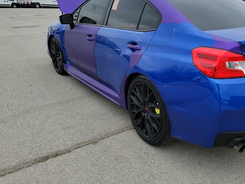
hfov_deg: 49.9
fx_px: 255
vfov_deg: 38.9
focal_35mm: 36
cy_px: 53
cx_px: 175
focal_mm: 6.7
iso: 50
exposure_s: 1/531
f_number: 1.8
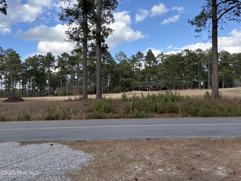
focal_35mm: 26
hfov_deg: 67.3
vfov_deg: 53.1
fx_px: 181
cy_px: 90
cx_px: 120
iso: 64
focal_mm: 5.96
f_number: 1.6
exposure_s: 1/1848
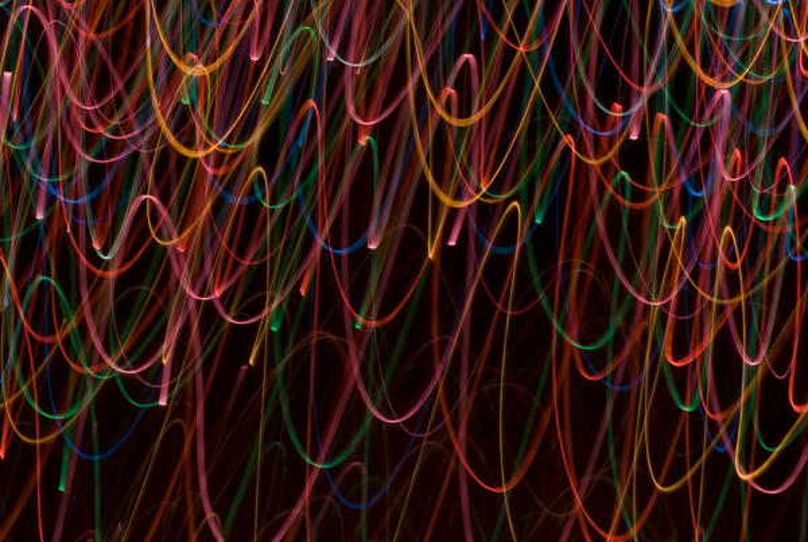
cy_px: 271
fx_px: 2866
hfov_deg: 16.0
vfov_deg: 10.8
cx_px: 404
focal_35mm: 128
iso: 100
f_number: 32
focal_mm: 85
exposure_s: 8
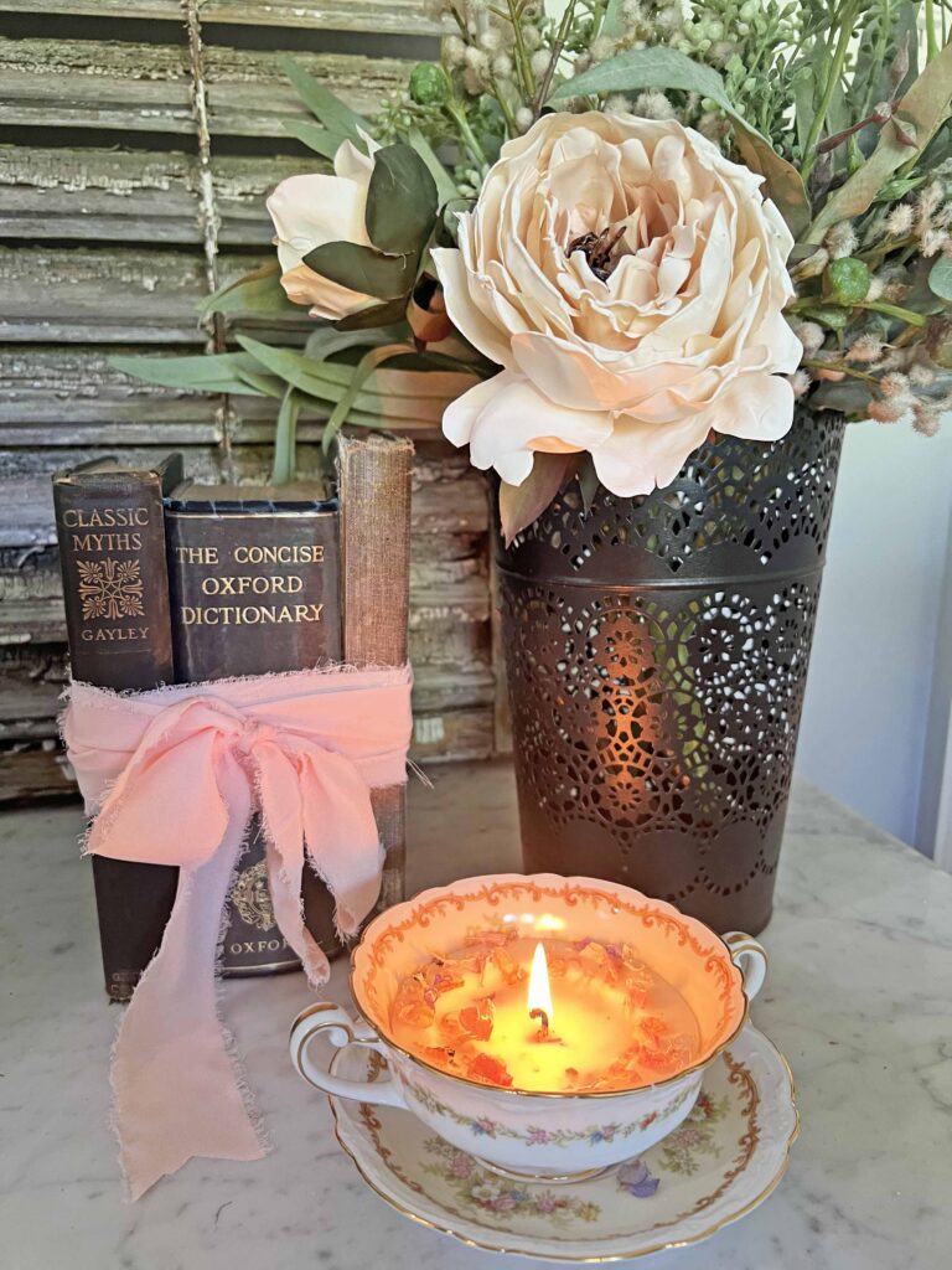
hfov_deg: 53.1
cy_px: 635
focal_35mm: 26
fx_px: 953
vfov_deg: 67.3
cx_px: 476
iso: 200
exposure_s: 1/60
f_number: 1.5
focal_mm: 5.7
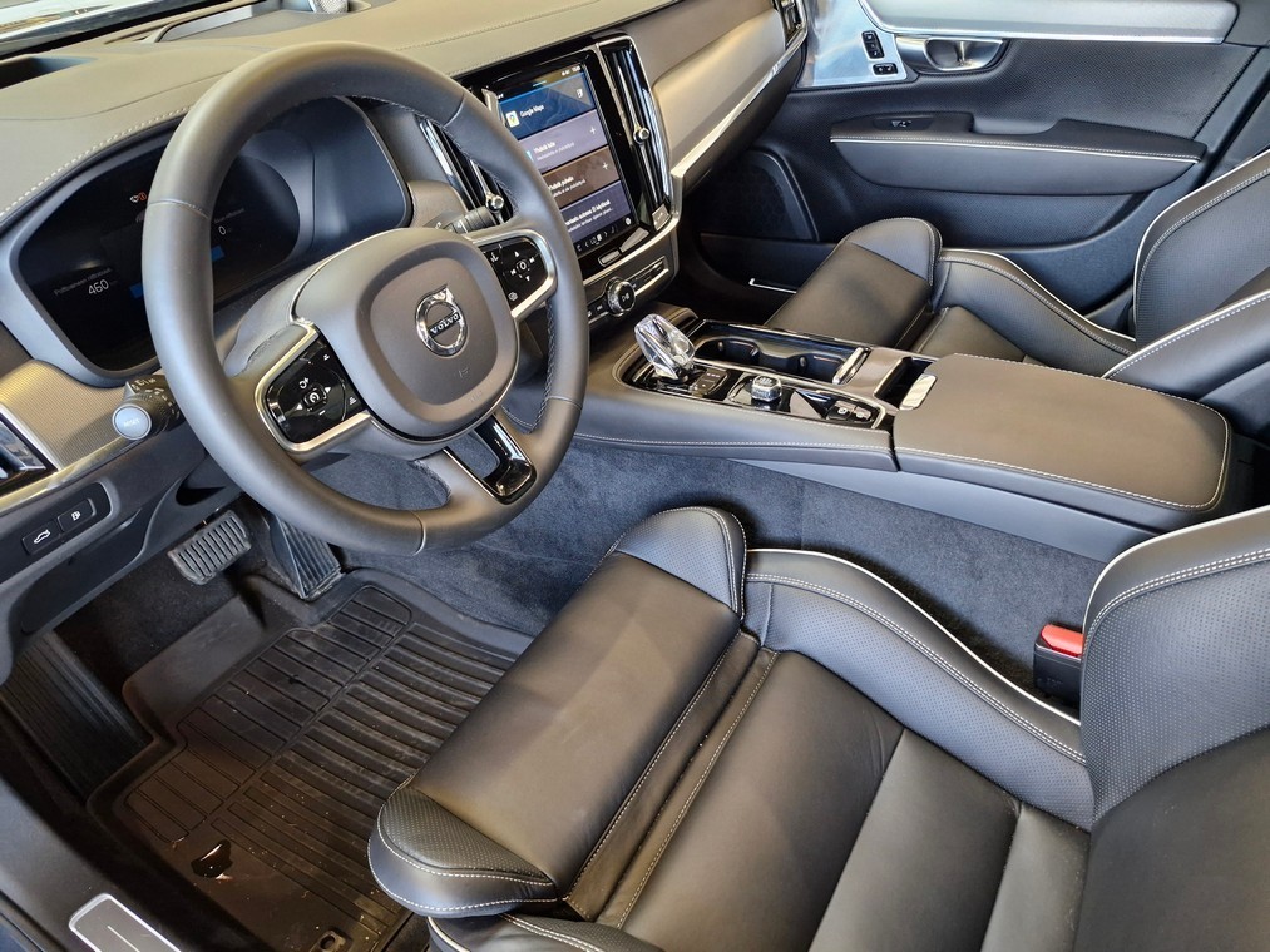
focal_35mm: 23
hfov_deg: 73.9
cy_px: 476
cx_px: 635
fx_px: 844
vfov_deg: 58.9
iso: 640
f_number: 1.8
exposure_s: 1/50
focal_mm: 5.54
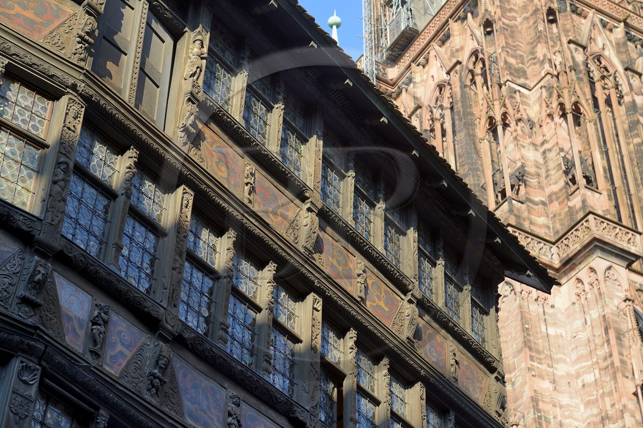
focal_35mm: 70
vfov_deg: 19.4
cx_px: 322
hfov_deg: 28.9
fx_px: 1249
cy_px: 214
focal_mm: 70
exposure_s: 1/250
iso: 200
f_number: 5.6
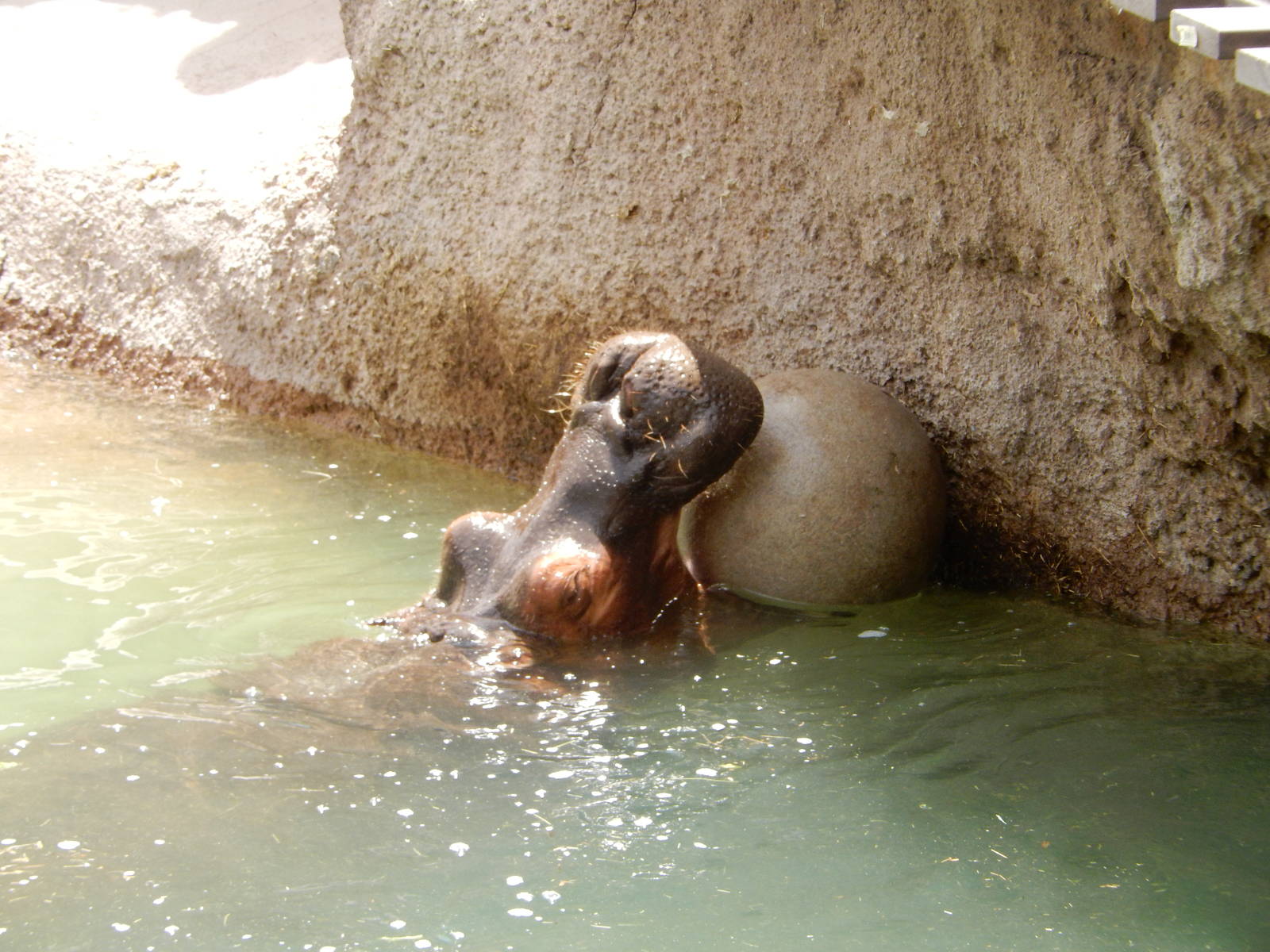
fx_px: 6200
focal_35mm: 169
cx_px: 635
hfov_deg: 11.7
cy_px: 476
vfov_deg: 8.8
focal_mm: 30.3
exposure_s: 1/250
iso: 280
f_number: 5.7
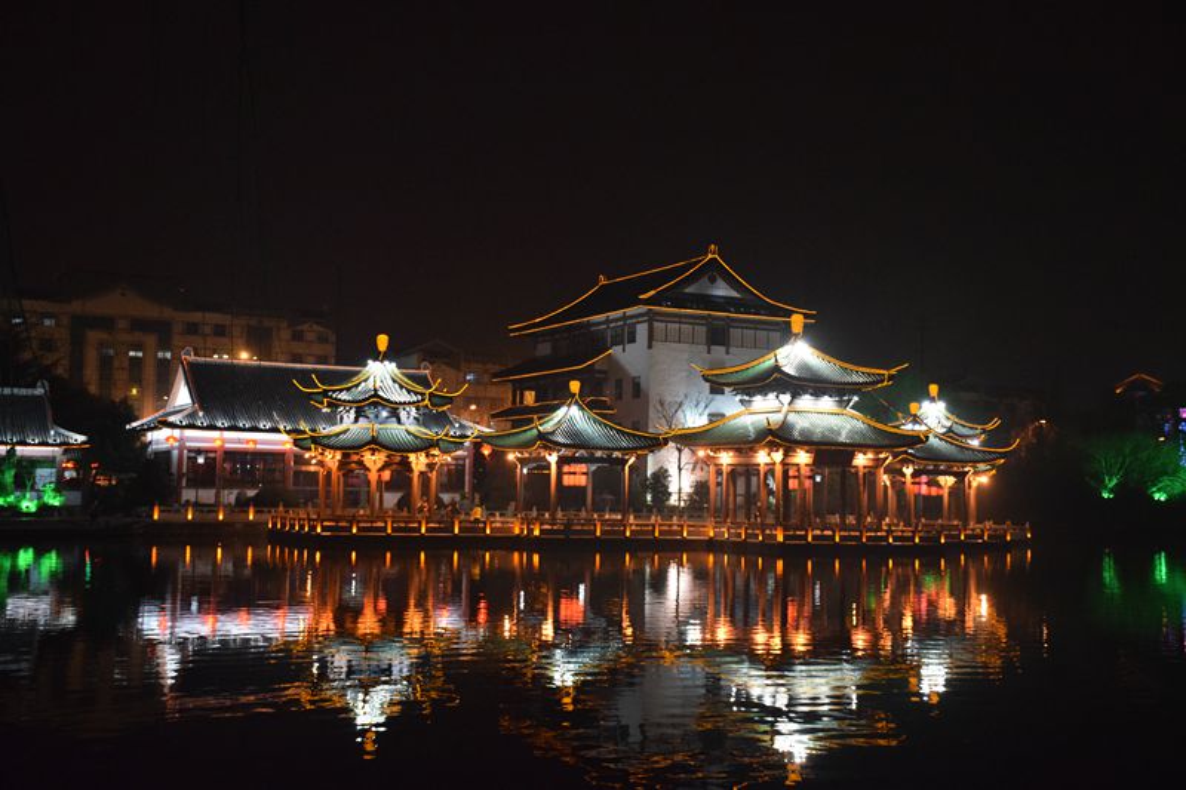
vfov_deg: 29.9
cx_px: 593
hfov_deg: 43.6
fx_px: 1482
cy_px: 395
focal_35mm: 45
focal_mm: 30
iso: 3600
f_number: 4
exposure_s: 1/60
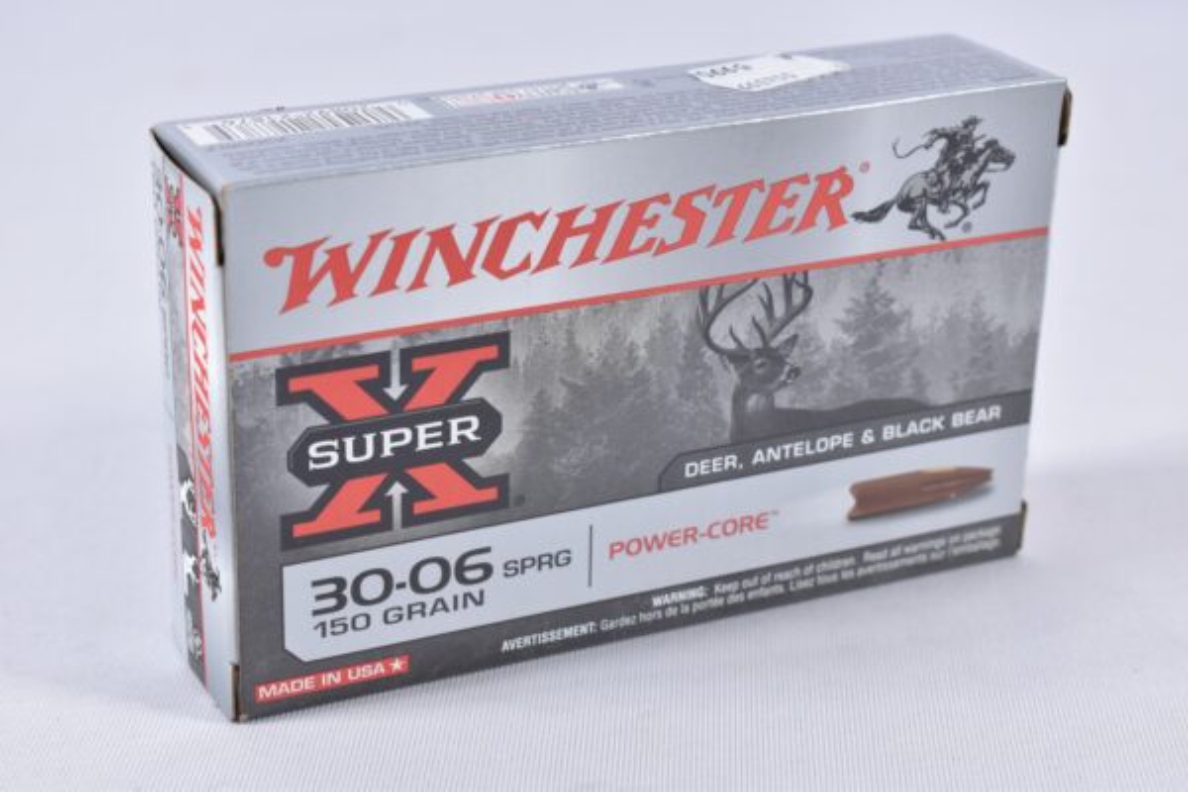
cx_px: 594
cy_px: 396
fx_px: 2475
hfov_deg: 27.0
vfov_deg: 18.2
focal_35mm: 75
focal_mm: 50
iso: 640
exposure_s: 1/50
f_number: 5.6
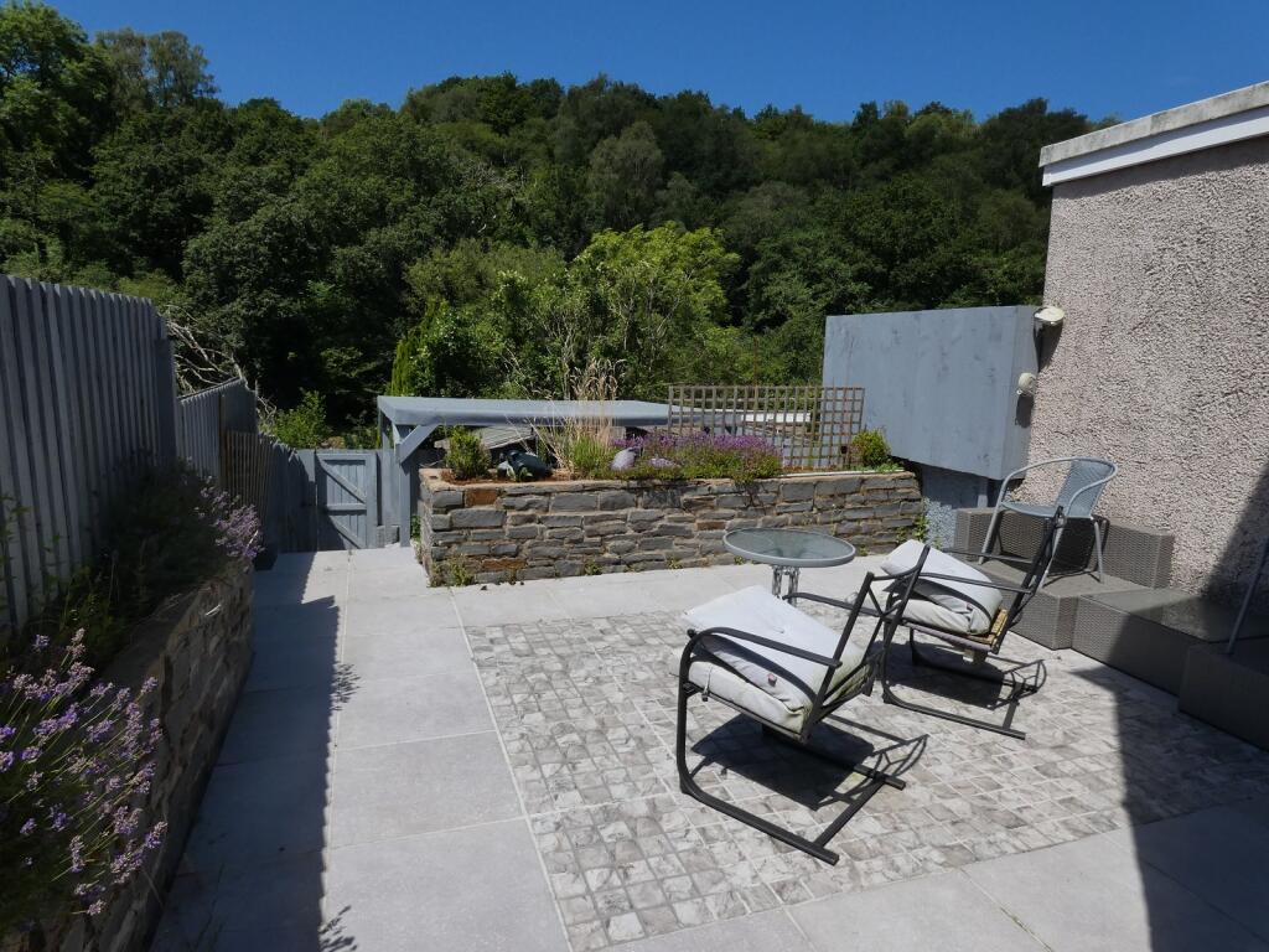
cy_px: 476
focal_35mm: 20
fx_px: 733
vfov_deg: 66.0
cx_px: 634
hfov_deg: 81.7
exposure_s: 1/1000
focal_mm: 3.6
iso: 80
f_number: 5
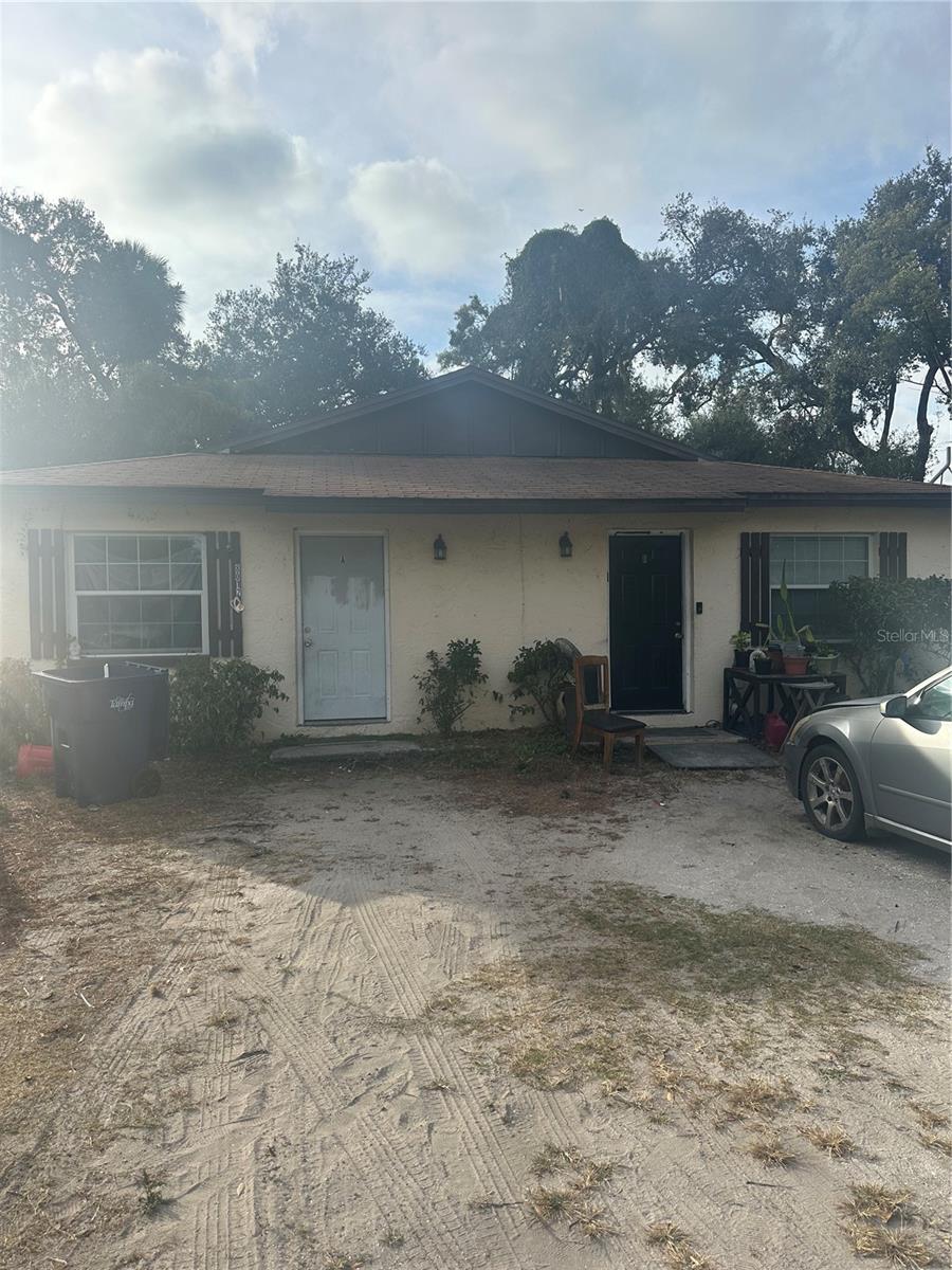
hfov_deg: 56.8
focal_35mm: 24
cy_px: 635
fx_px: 880
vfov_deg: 71.6
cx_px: 476
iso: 80
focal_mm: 6.86
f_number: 1.78
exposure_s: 1/3597
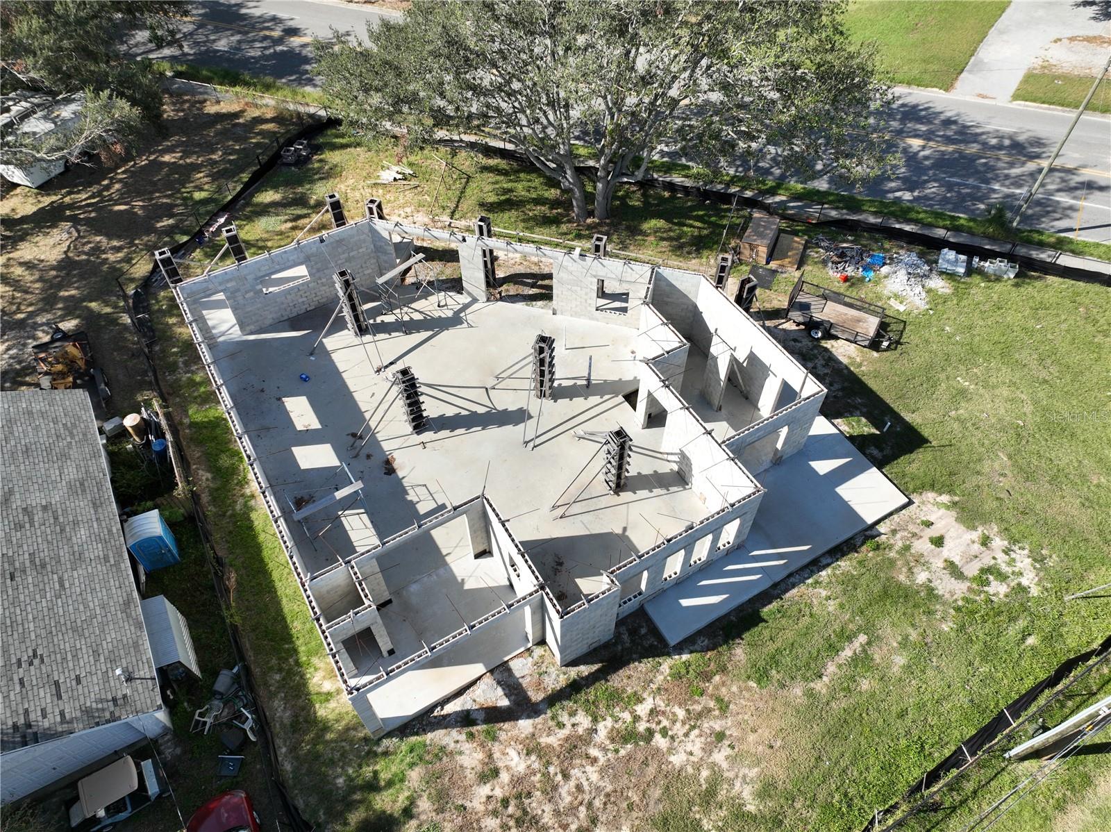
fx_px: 770
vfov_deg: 56.8
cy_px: 416
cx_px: 556
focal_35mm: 24
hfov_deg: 71.6
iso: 150
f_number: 2.8
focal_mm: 12.29
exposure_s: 1/240
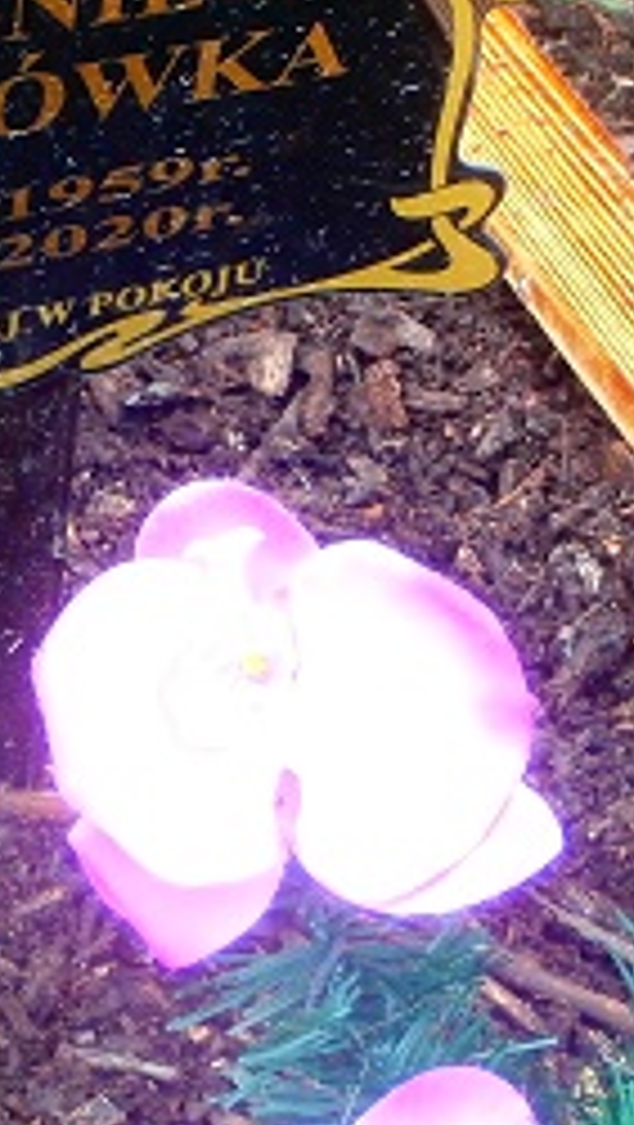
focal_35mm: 159
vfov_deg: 13.4
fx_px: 4742
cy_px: 117
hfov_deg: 7.6
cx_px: 13
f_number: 4.5
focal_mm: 10.11
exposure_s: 1/80
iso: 160
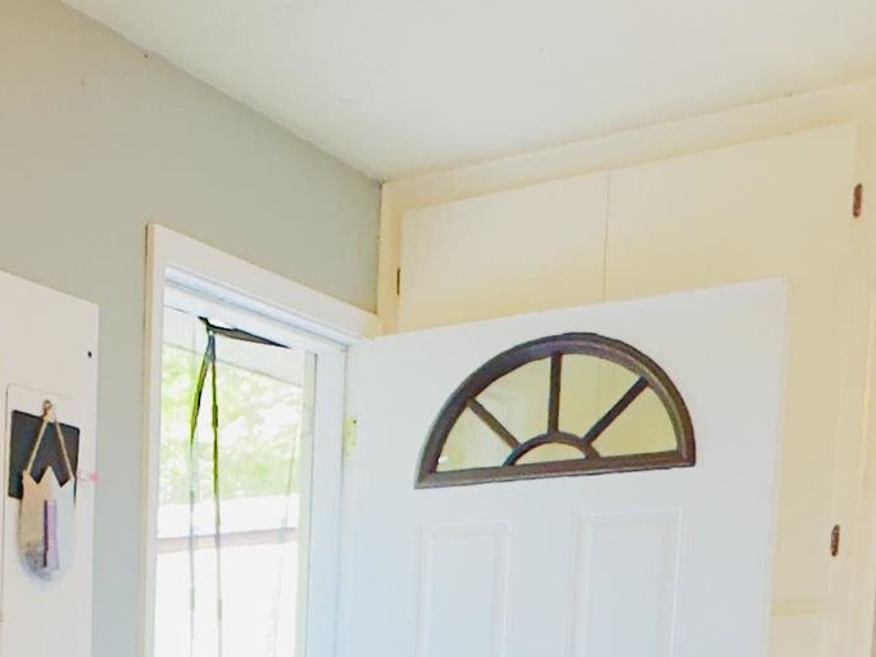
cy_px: 891
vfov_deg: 20.8
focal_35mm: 63
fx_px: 1594
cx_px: -117
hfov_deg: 27.7
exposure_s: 1/40
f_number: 2.2
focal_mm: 2.22
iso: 1000
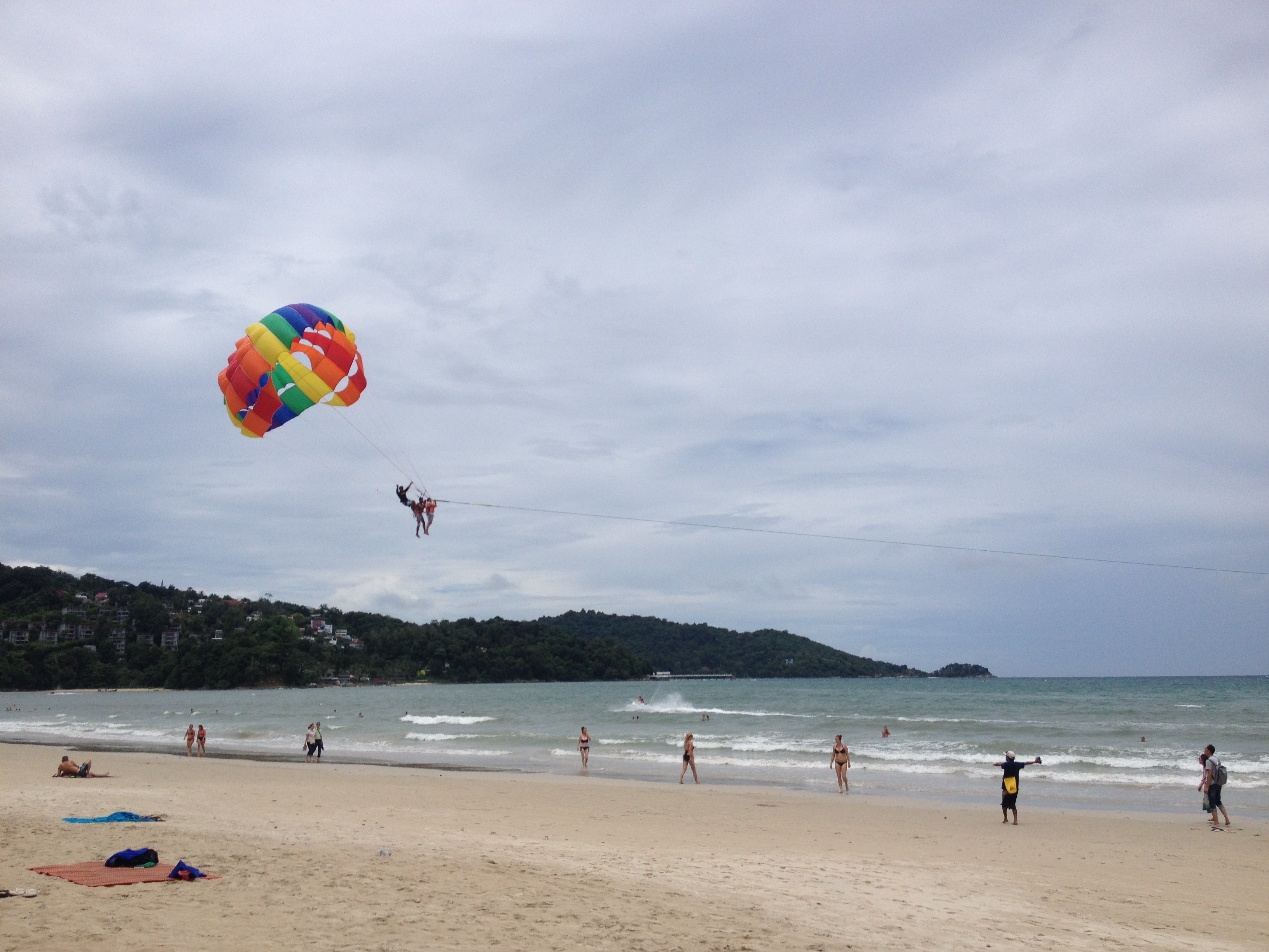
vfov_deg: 40.7
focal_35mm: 35
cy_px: 476
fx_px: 1283
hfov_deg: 52.6
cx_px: 634
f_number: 2.4
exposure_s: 1/5025
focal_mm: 4.28
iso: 50
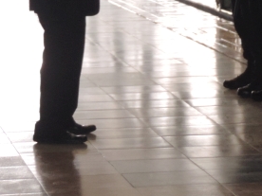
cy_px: -73
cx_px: 260
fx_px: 1975
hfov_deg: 7.6
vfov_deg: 5.7
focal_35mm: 261
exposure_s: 1/200
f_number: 4.1
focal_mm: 16
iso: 640
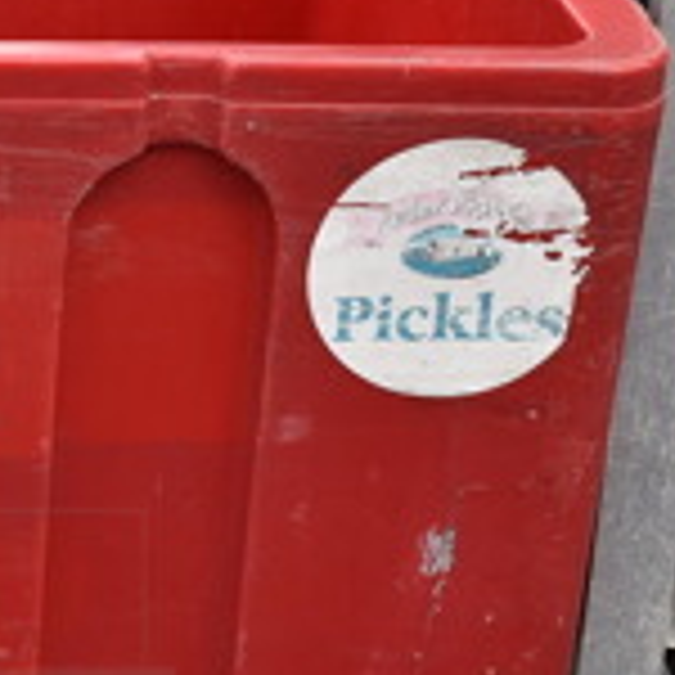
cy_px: 526
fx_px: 2862
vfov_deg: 13.4
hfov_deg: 12.8
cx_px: -324
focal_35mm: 130
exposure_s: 1/250
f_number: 7.1
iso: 200
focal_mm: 25
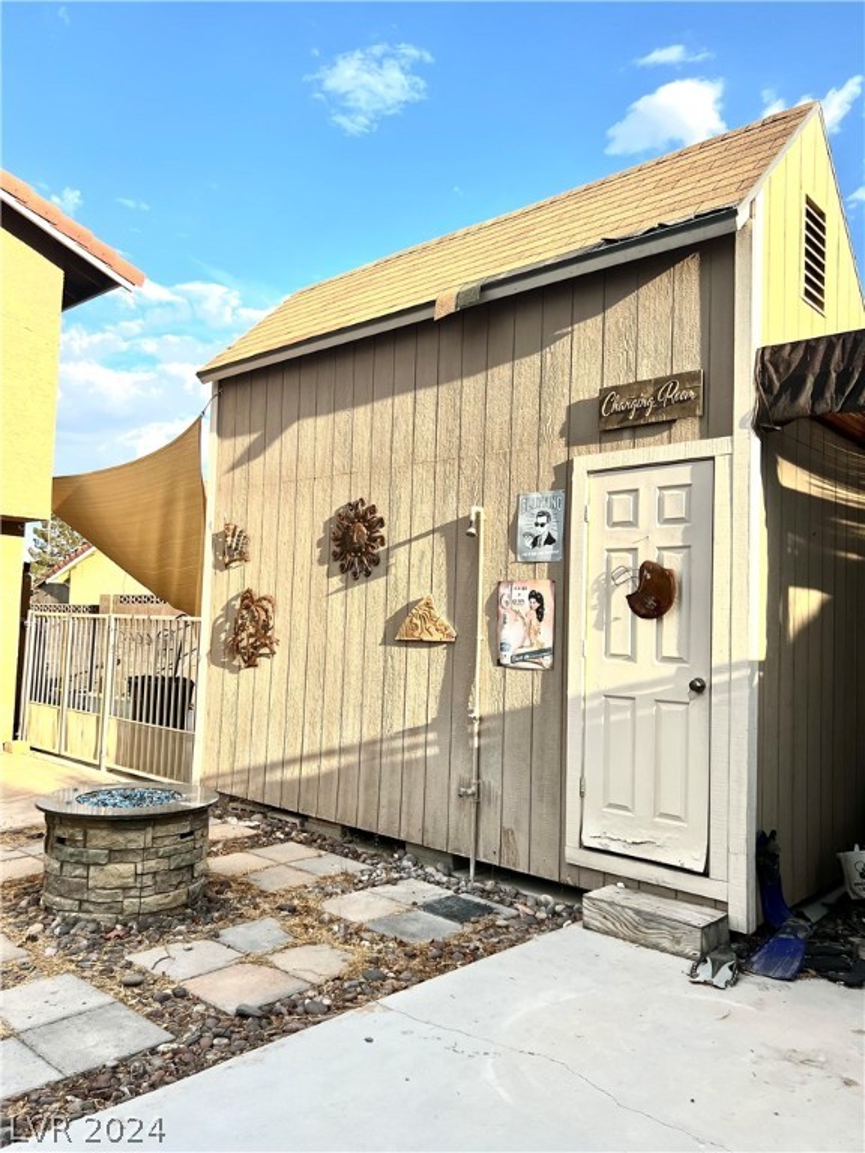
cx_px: 432
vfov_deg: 67.3
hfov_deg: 53.1
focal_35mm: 26
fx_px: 866
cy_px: 576
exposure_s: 1/1838
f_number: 1.5
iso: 50
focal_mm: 5.7
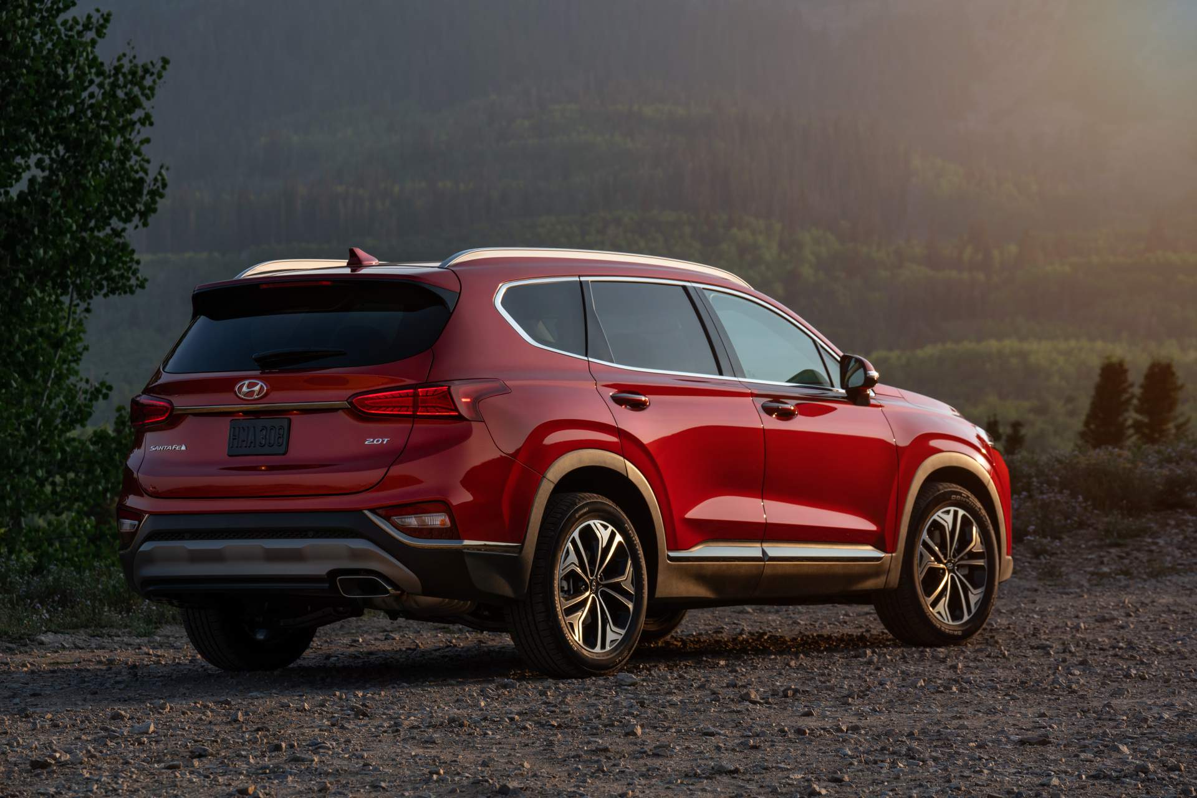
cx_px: 598
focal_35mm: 130
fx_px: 4322
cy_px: 399
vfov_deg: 10.5
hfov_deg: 15.8
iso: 200
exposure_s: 1/250
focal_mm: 130
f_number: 9
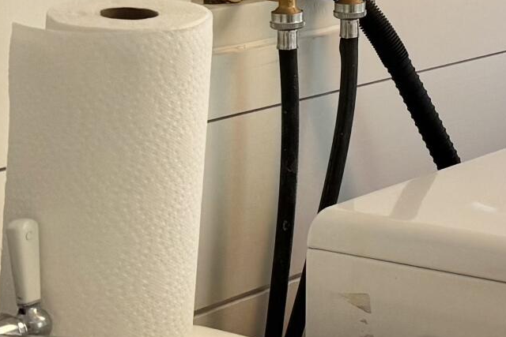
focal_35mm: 117
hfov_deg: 15.5
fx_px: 1645
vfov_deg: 11.4
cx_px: 860
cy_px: -103
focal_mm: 6.76
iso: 125
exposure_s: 1/60
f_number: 1.78
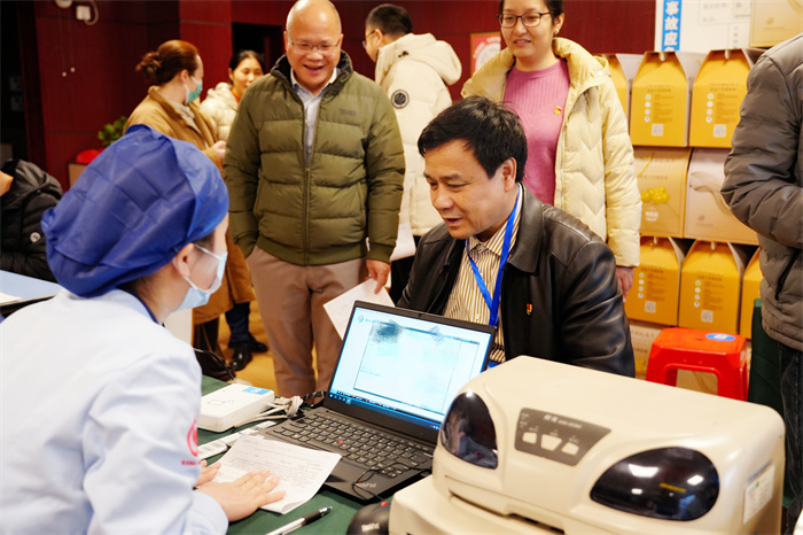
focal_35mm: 38
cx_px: 402
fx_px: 847
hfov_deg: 50.7
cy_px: 268
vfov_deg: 35.0
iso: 2500
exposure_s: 1/100
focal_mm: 38
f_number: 4
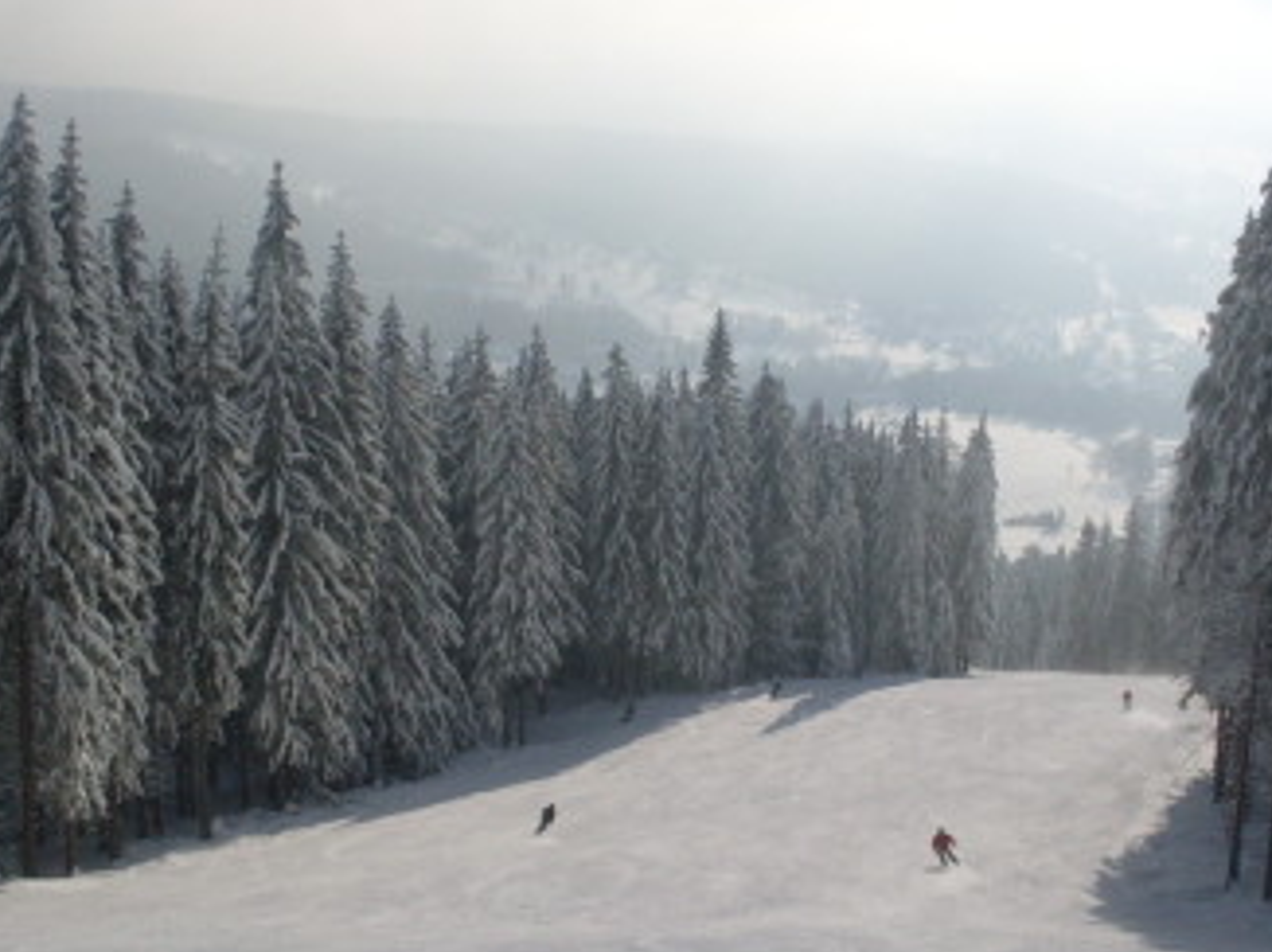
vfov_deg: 26.0
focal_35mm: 56
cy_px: 570
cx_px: 613
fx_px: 2056
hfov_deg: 34.4
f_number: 8.4
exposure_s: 1/750
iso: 80
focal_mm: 6.3
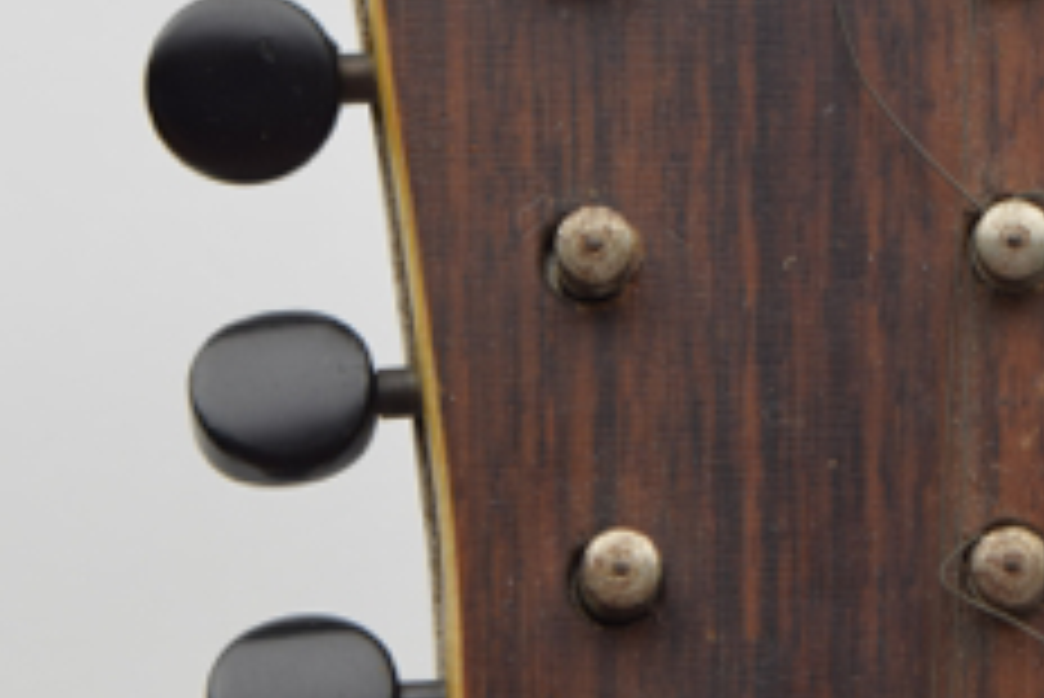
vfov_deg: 6.1
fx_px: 6598
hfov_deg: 9.0
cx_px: 742
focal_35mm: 227
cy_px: 430
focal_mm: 55
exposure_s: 1/125
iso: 100
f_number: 9
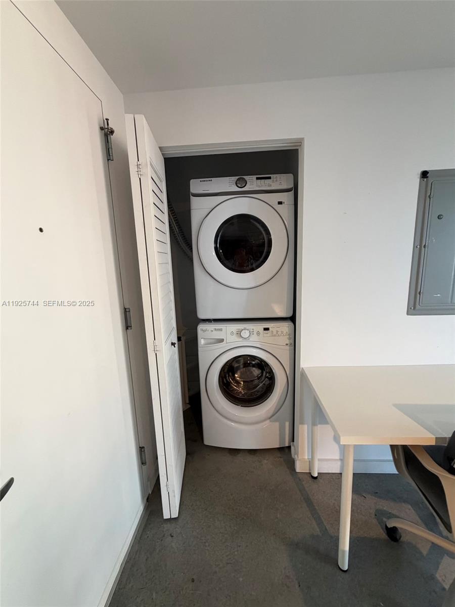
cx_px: 228
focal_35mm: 14
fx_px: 245
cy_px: 304
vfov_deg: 102.1
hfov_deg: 85.7
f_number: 2.2
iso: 320
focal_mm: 2.22
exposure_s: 1/120
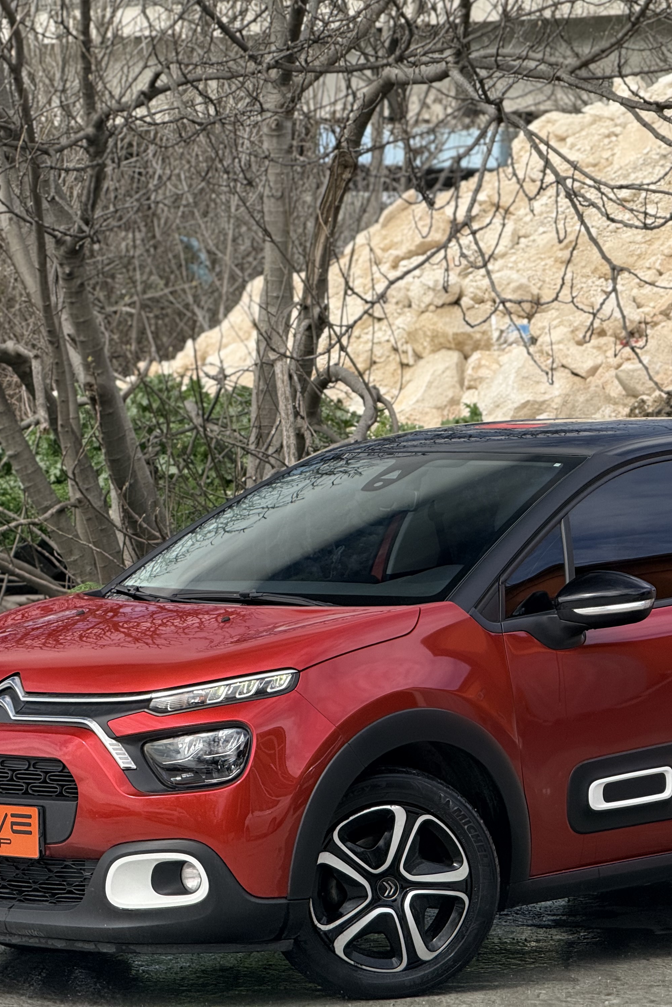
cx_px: 467
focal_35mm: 167
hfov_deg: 8.2
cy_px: 503
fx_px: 4675
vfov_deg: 12.3
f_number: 2.8
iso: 64
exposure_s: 1/518
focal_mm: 15.66
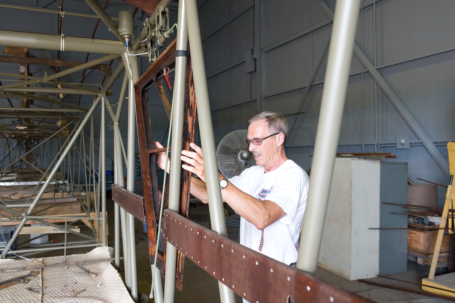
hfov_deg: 58.7
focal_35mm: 32
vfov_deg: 41.1
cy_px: 152
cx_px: 228
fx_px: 404
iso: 3200
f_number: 6.7
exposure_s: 1/125
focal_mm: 32
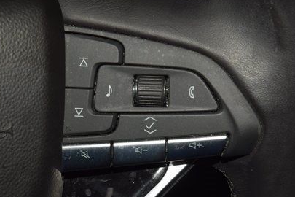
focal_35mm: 166
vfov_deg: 8.3
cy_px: 77
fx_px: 1360
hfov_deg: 12.4
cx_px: 106
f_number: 8
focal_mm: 70
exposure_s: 1/125
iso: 100
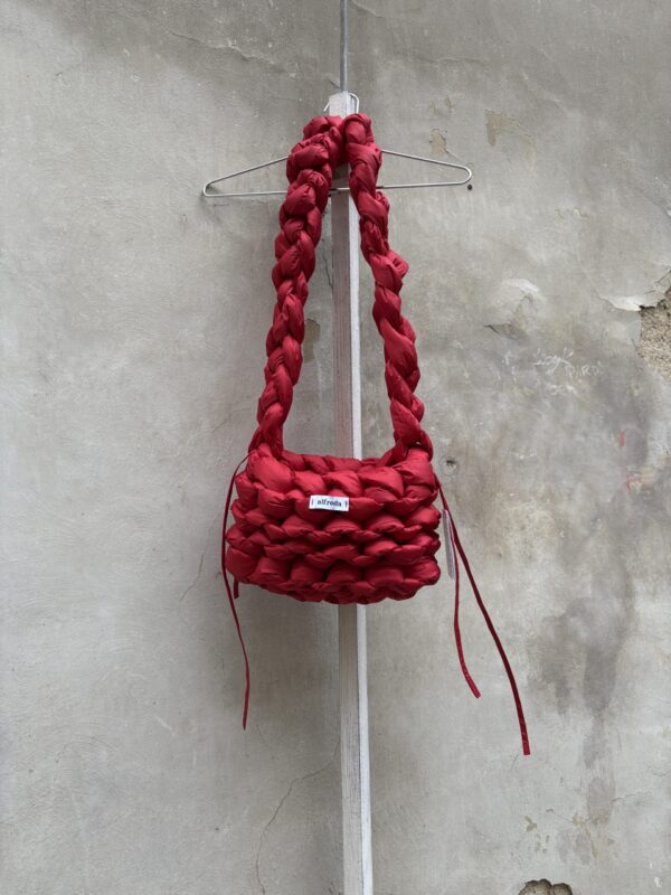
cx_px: 336
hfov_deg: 53.1
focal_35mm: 26
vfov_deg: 67.3
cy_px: 448
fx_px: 672
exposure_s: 1/133
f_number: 1.6
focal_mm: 5.96
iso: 32
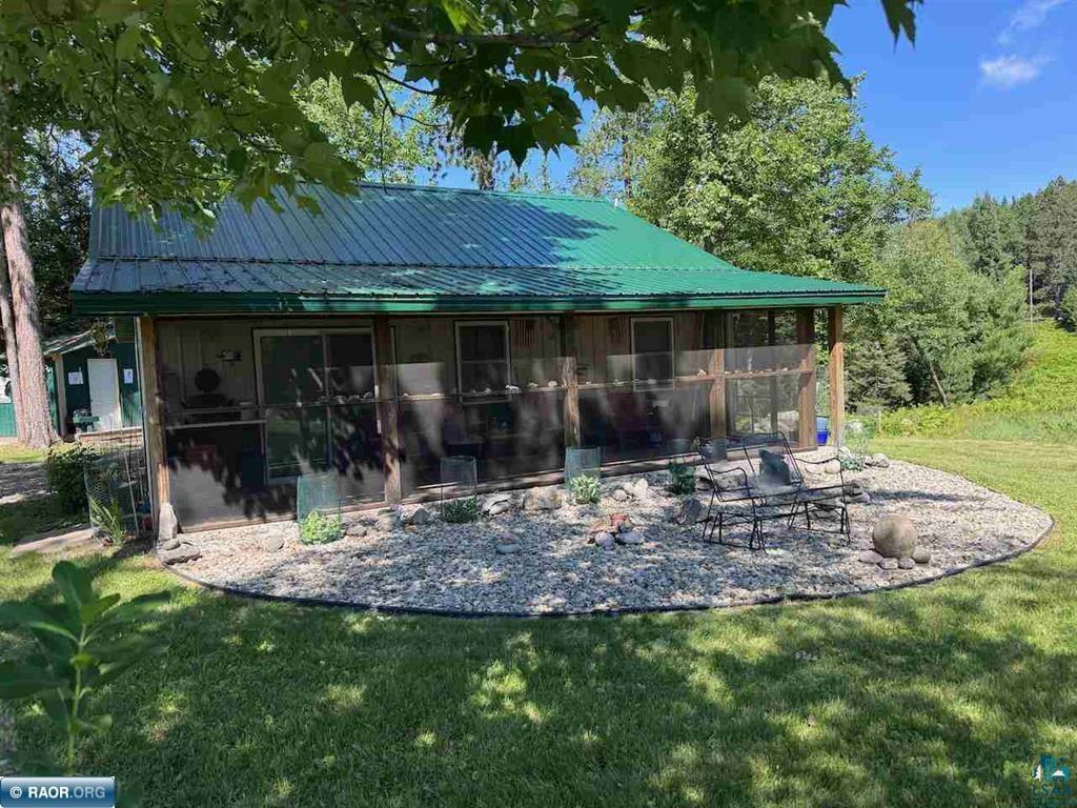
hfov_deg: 71.6
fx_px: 747
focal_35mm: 24
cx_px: 538
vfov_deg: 56.8
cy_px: 404
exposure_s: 1/1026
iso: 80
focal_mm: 6.76
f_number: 1.78
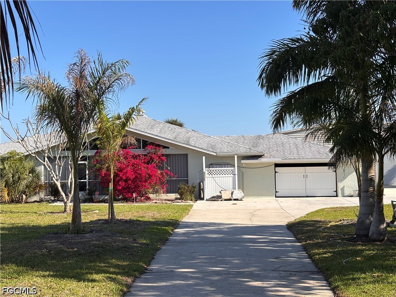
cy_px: 148
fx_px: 595
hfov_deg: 36.8
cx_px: 198
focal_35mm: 52
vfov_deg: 28.0
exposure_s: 1/2342
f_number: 1.6
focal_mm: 5.96
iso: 32
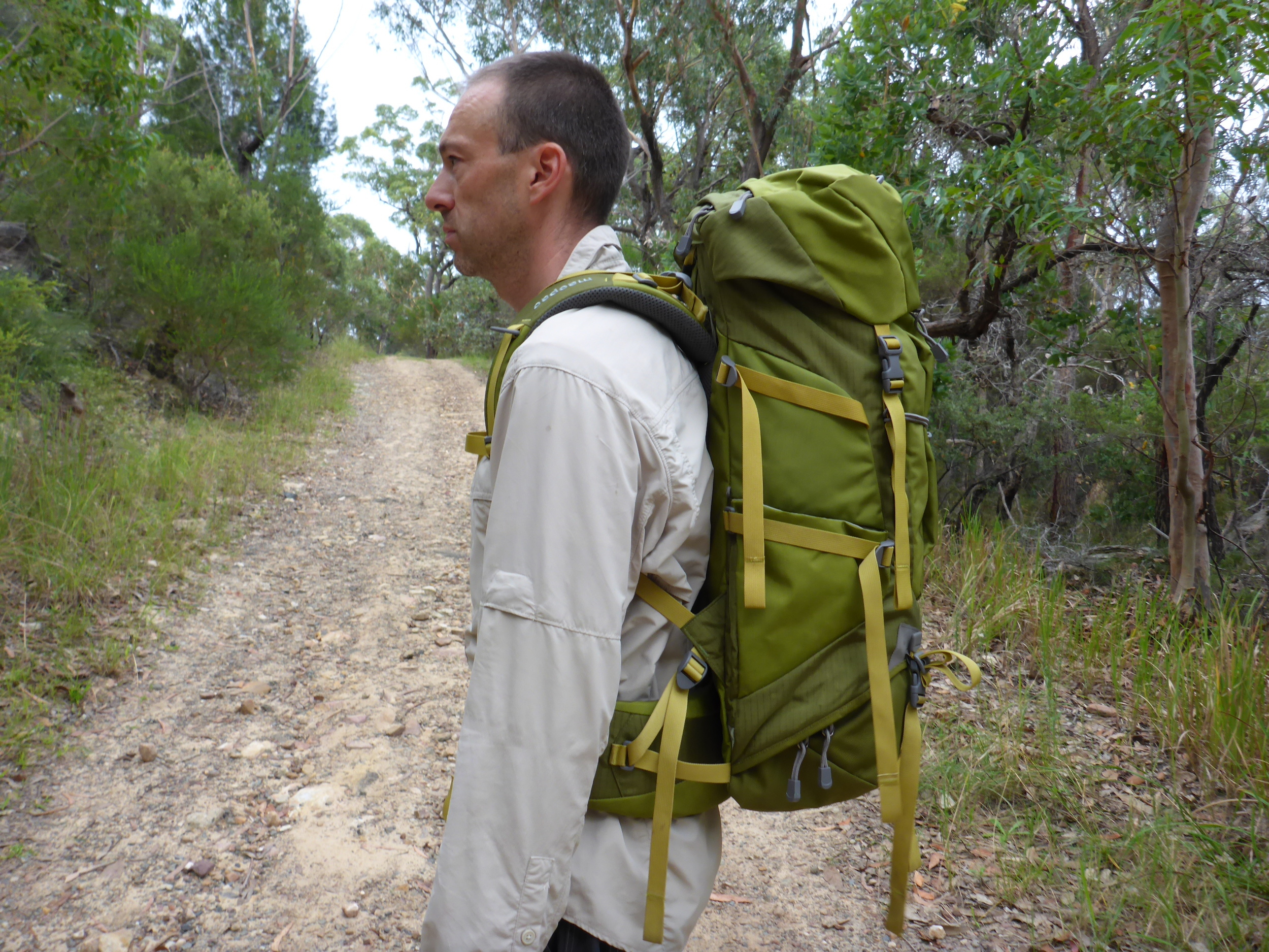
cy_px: 476
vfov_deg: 49.7
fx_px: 1026
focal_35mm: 28
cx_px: 634
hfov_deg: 63.4
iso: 125
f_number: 3.3
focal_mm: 4.9
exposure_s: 1/60
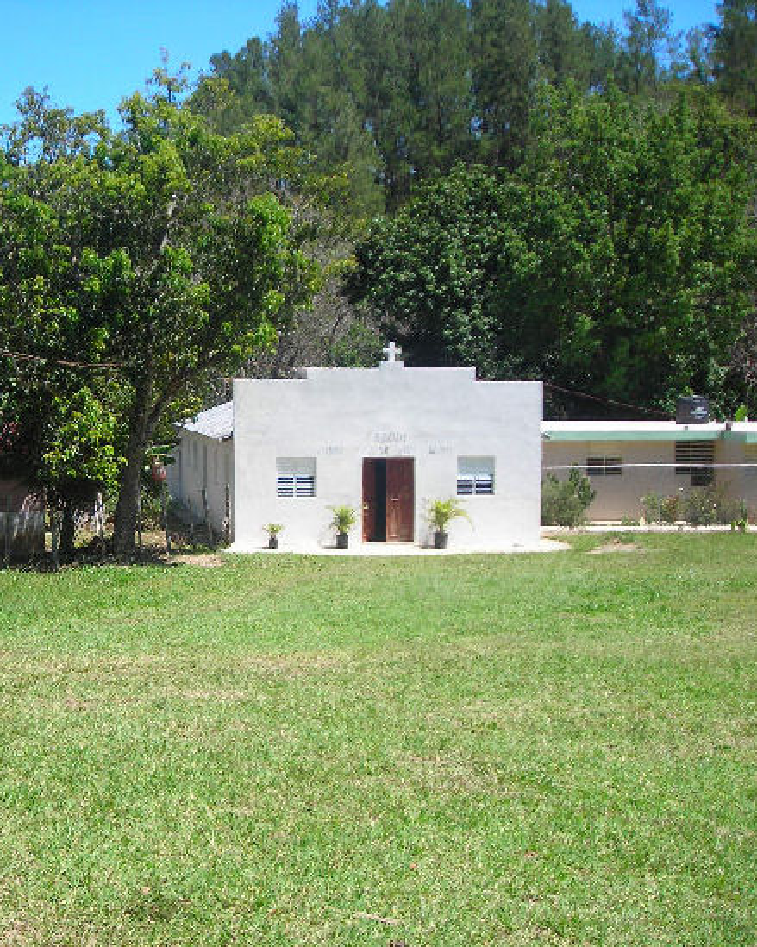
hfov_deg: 29.6
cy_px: 477
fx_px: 1401
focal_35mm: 50
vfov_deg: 37.3
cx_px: 155
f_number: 3.2
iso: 50
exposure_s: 1/401
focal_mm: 6.3
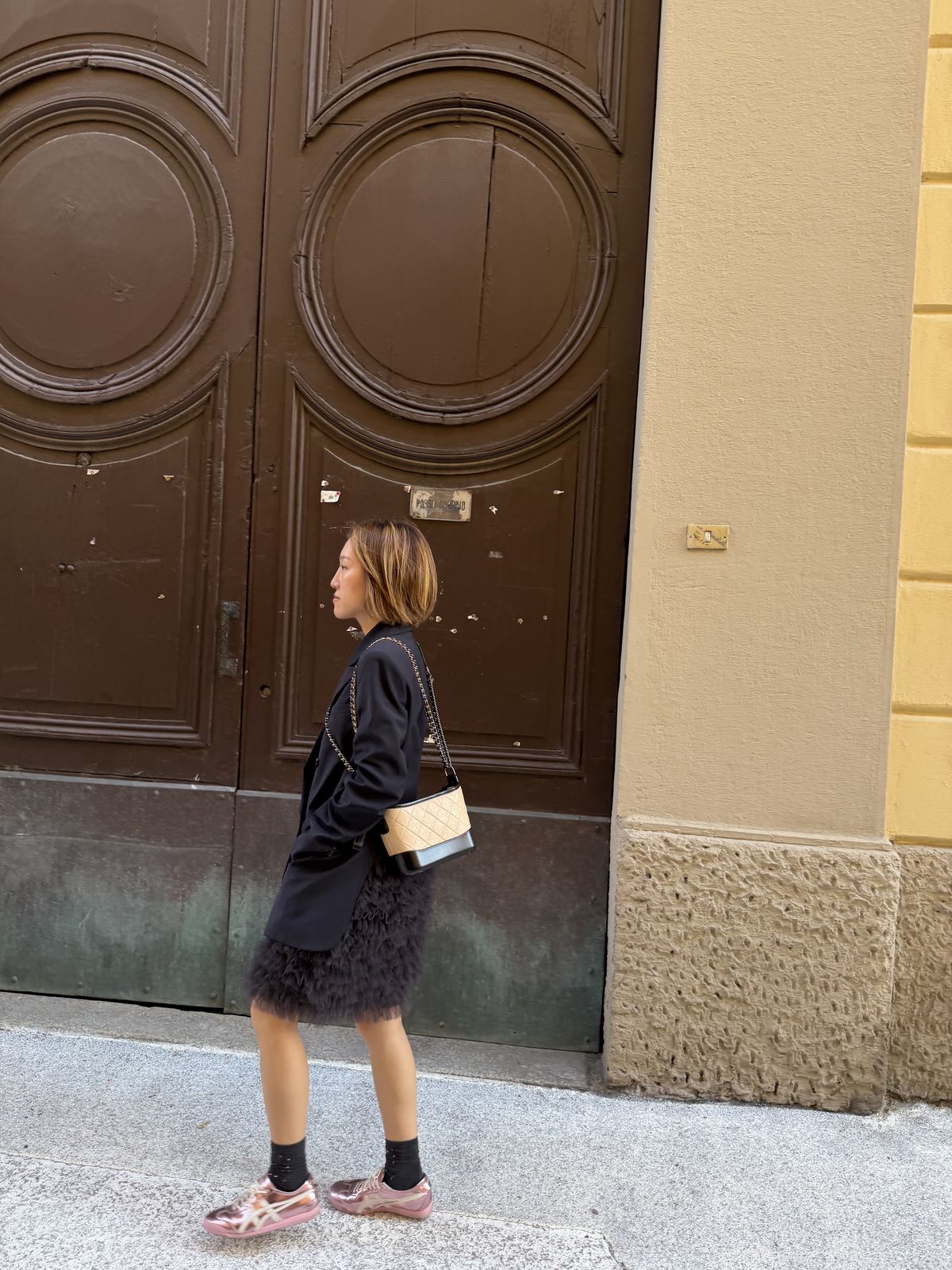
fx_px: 880
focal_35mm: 24
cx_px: 476
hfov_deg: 56.8
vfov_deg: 71.6
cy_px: 635
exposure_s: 1/100
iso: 80
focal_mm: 6.76
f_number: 1.78
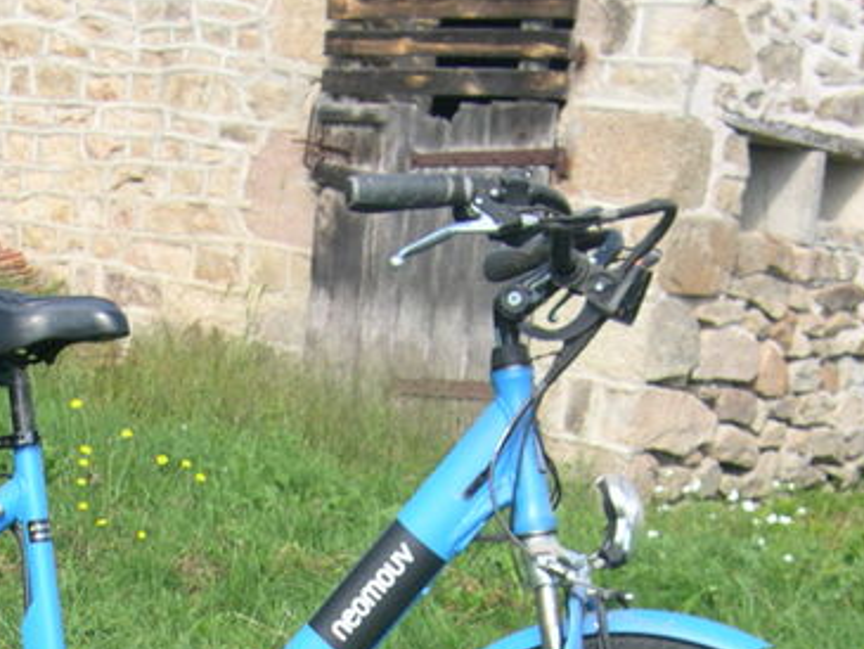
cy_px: 831
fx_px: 2597
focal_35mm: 104
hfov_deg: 18.6
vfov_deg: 13.7
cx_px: 104
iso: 100
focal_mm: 8
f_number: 2.8
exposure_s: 1/336
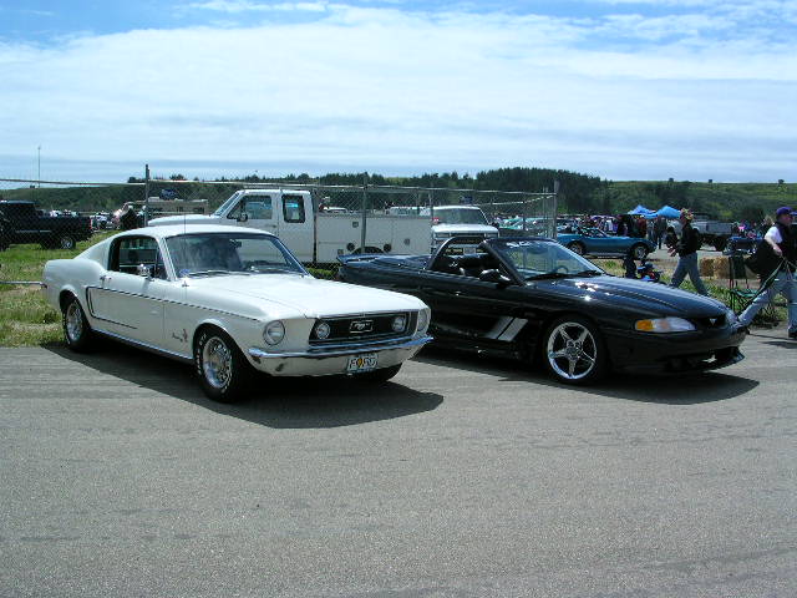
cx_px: 398
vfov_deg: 38.7
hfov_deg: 50.1
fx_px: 852
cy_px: 299
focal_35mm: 37
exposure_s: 1/779
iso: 100
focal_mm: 5.6
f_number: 4.5
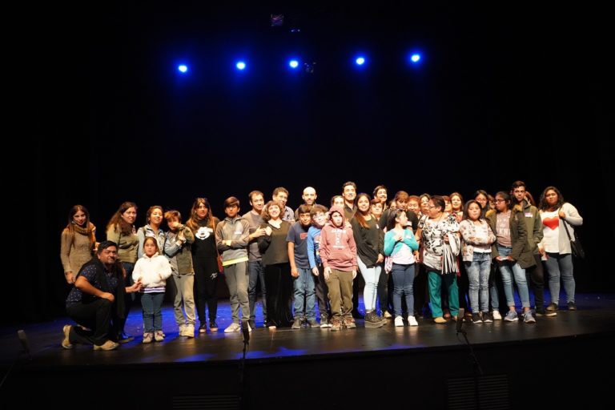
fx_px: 530
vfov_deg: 42.3
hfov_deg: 60.3
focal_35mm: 31
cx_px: 308
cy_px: 205
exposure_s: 1/100
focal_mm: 31
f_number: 5.6
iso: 12800
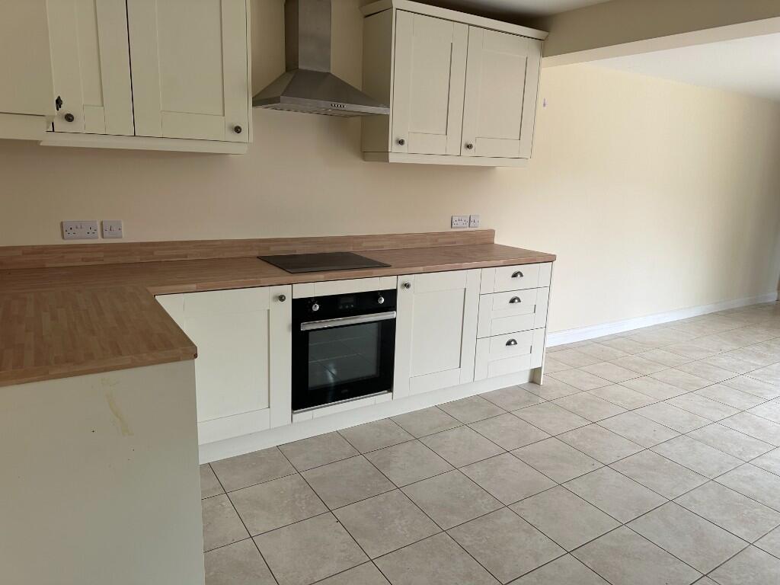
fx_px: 541
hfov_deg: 71.6
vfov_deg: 56.8
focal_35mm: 24
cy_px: 292
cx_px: 390
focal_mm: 6.86
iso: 80
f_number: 1.78
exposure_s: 1/258
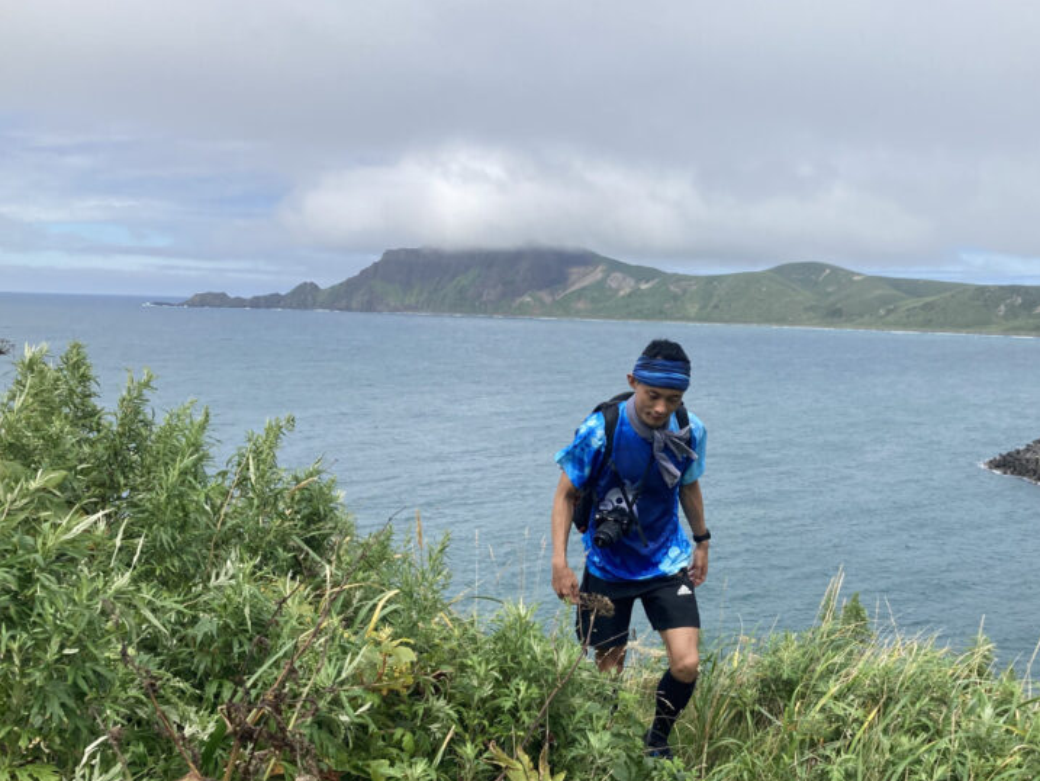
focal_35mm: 40
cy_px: 510
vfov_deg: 35.7
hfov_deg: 45.9
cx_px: 708
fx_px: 1202
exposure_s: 1/2183
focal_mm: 3.99
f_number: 1.8
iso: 20
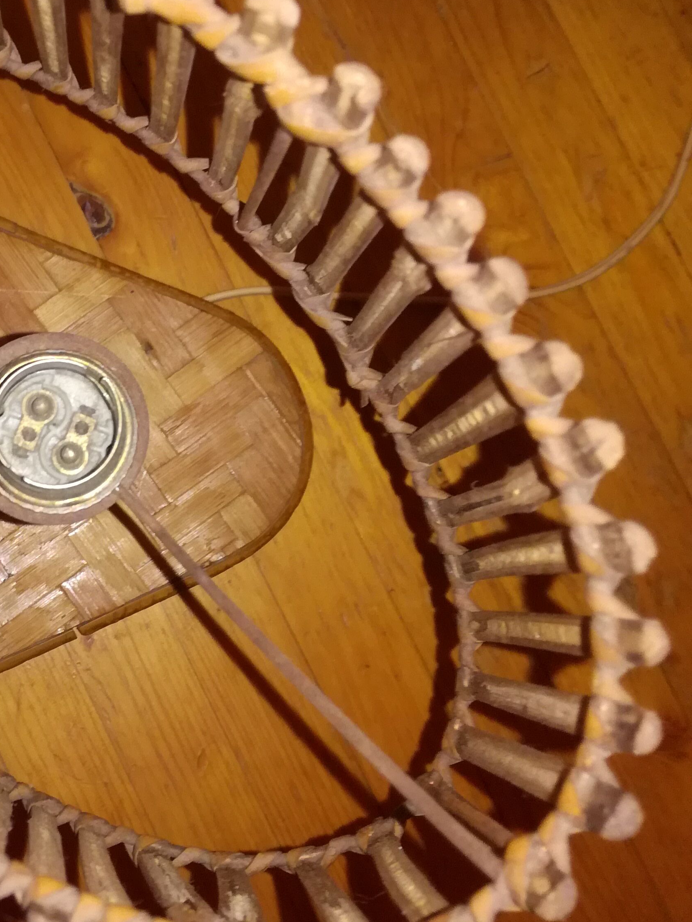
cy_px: 434
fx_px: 1332
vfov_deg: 38.2
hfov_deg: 27.9
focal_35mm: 50
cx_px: 52
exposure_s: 1/33.3
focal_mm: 3.79
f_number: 2
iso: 160
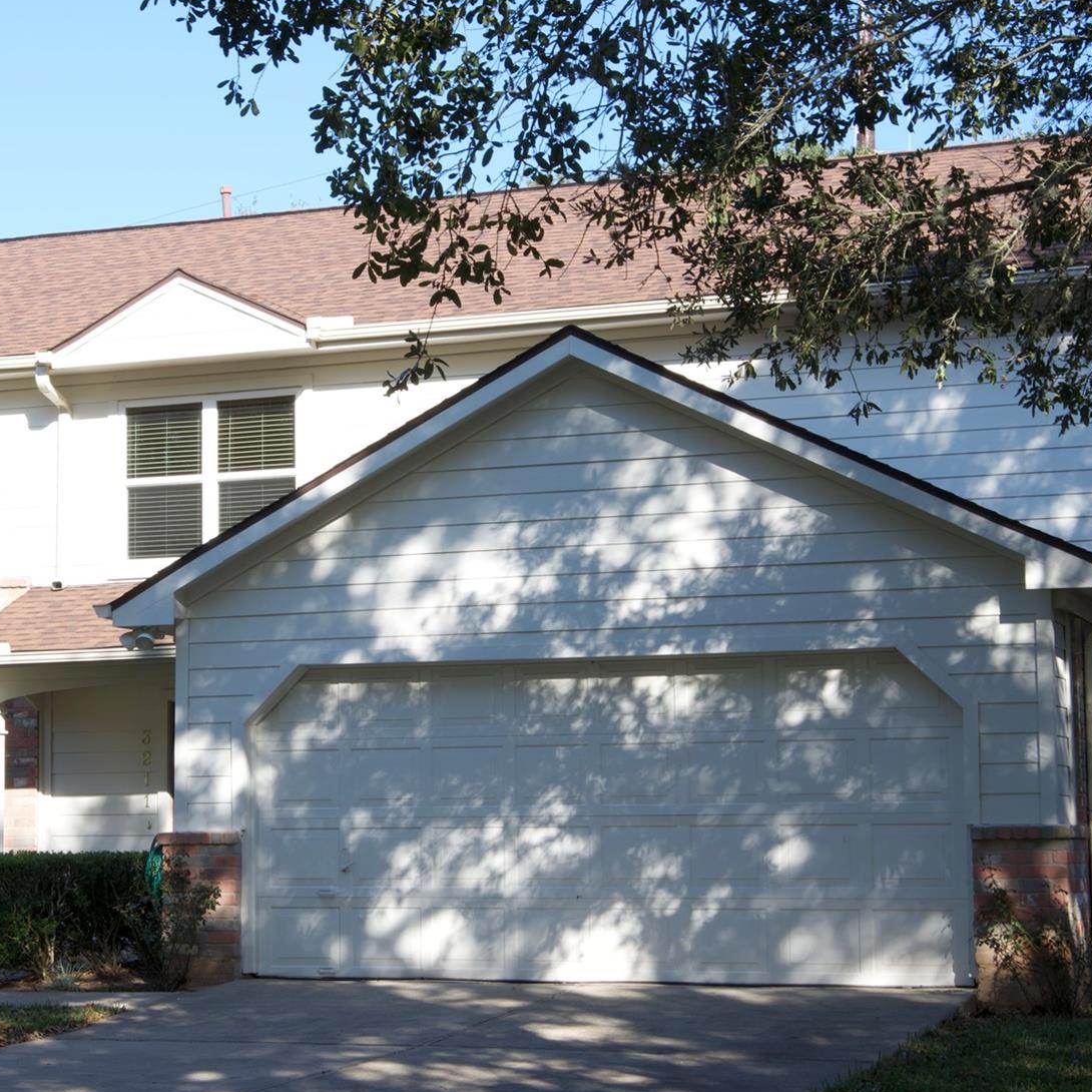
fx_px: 2677
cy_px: 562
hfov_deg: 23.0
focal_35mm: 75
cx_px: 385
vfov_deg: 23.1
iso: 100
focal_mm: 47
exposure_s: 1/13
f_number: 25
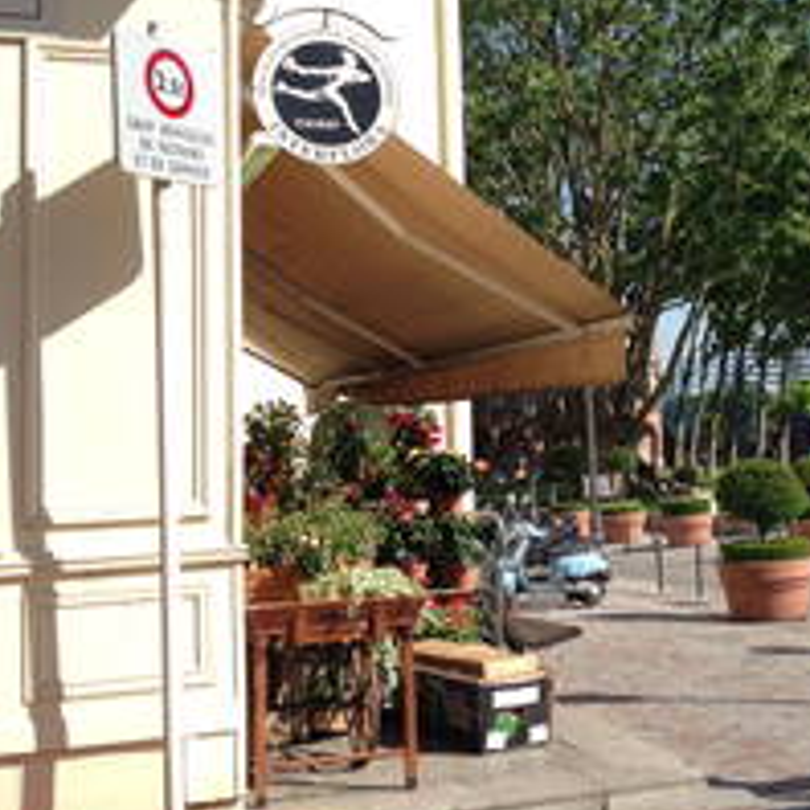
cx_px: 626
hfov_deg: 31.5
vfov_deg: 32.1
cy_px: 344
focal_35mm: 53
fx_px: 1403
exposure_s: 1/1043
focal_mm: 4.12
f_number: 2.4
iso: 50
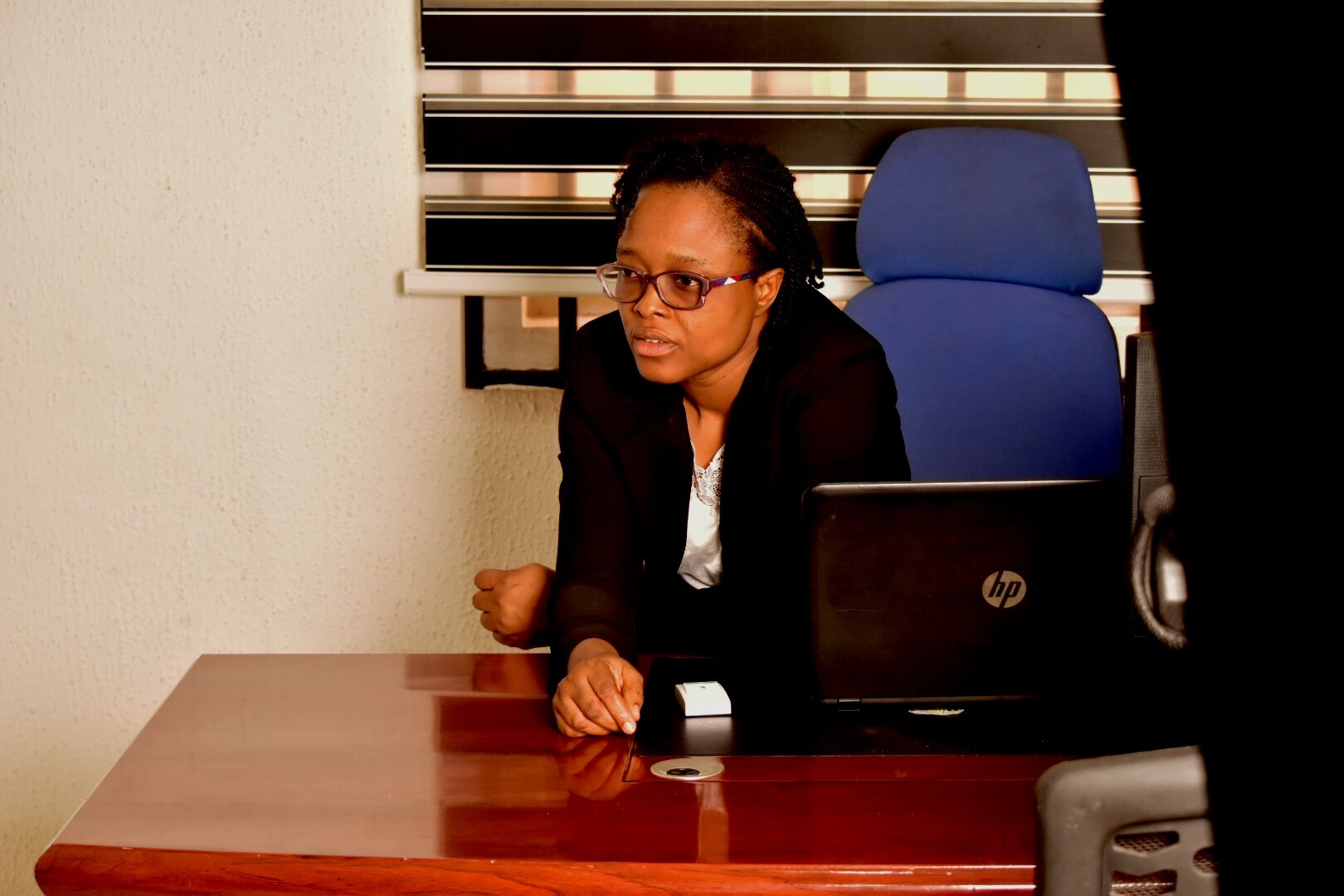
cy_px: 448
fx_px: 3080
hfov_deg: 24.6
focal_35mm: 82
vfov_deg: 16.6
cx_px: 672
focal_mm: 55
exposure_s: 1/100
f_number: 5
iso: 800
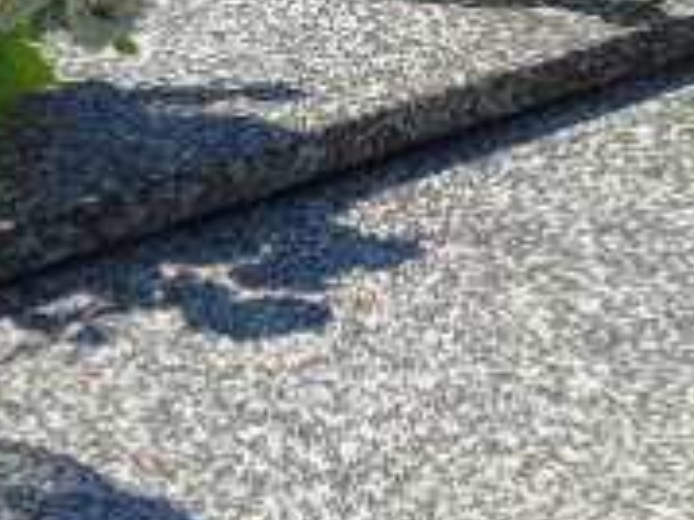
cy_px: -109
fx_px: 2865
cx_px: 326
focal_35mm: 143
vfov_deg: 10.2
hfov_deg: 13.8
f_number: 3.9
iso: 80
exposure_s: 1/640
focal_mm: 7.1
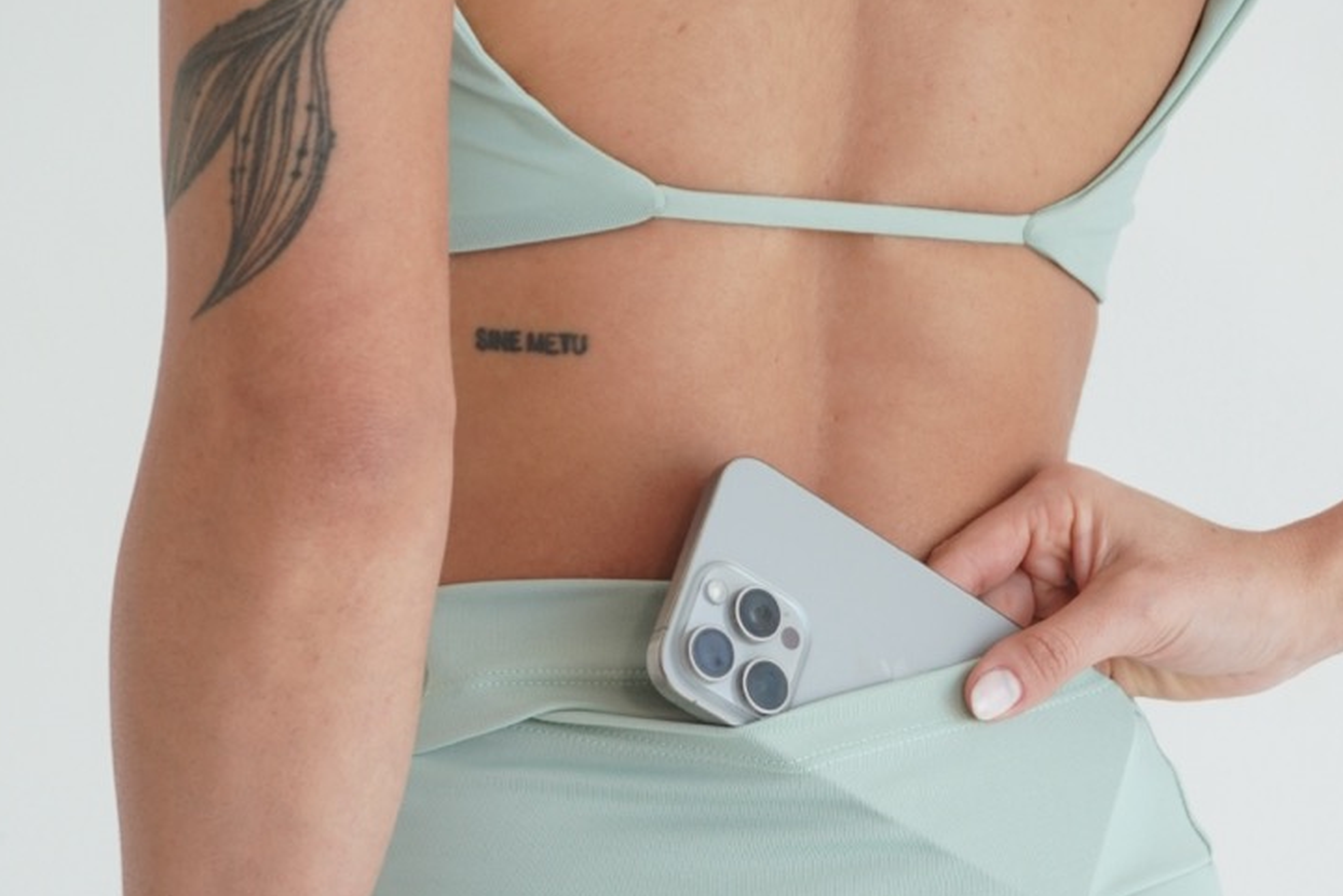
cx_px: 685
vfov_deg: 15.4
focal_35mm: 88
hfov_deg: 23.1
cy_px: 816
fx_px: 3279
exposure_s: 1/125
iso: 500
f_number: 5.6
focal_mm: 33
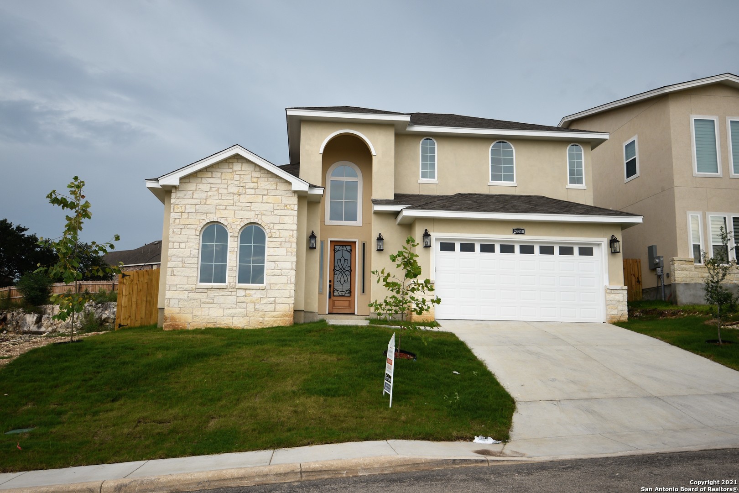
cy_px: 246
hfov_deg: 64.6
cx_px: 370
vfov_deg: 45.7
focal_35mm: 28
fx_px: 585
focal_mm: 19
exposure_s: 1/200
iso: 100
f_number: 5
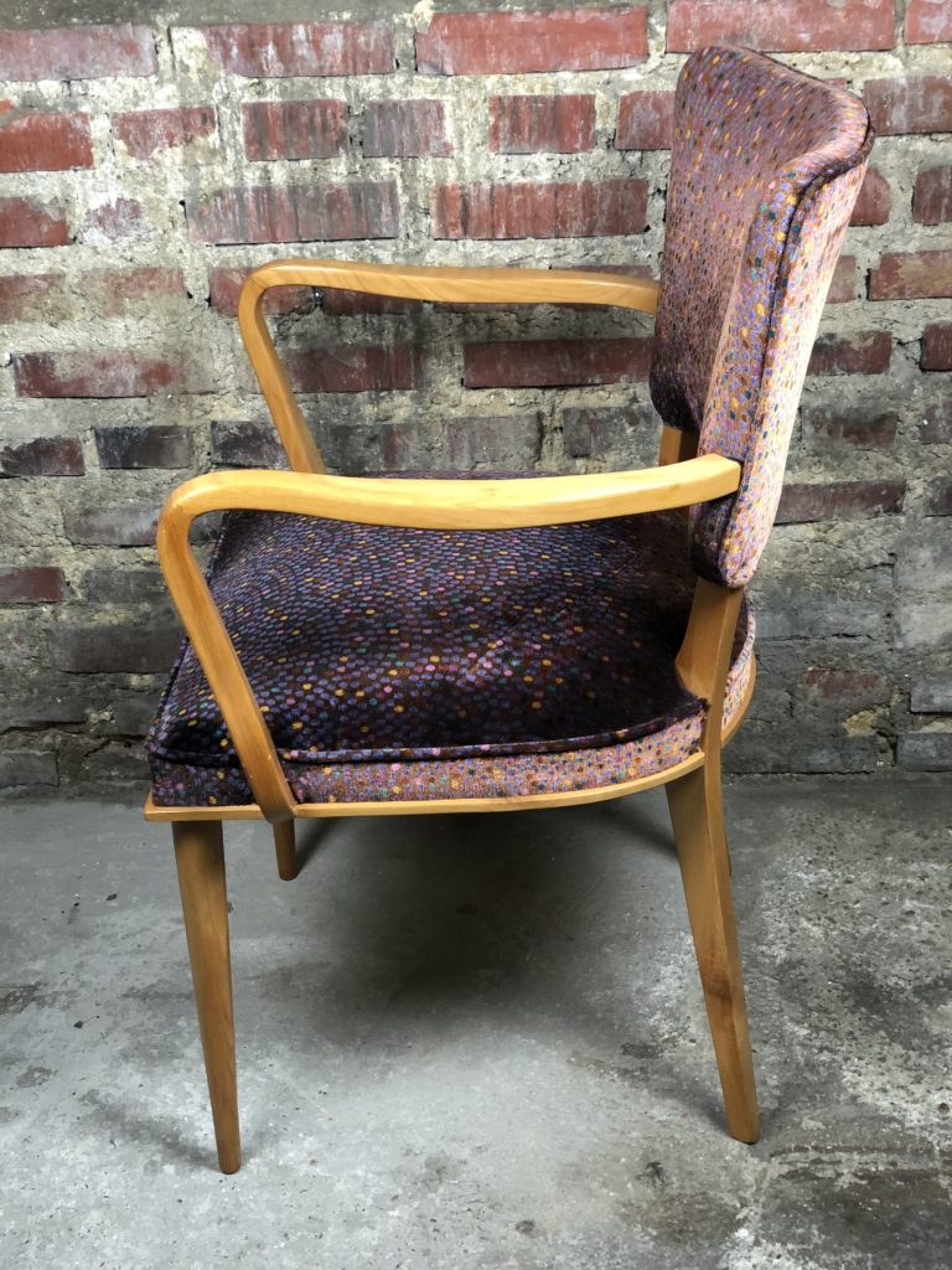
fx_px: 1907
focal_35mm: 52
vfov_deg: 36.8
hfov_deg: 28.0
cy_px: 635
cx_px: 476
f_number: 2.4
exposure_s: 1/33
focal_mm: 6
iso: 125
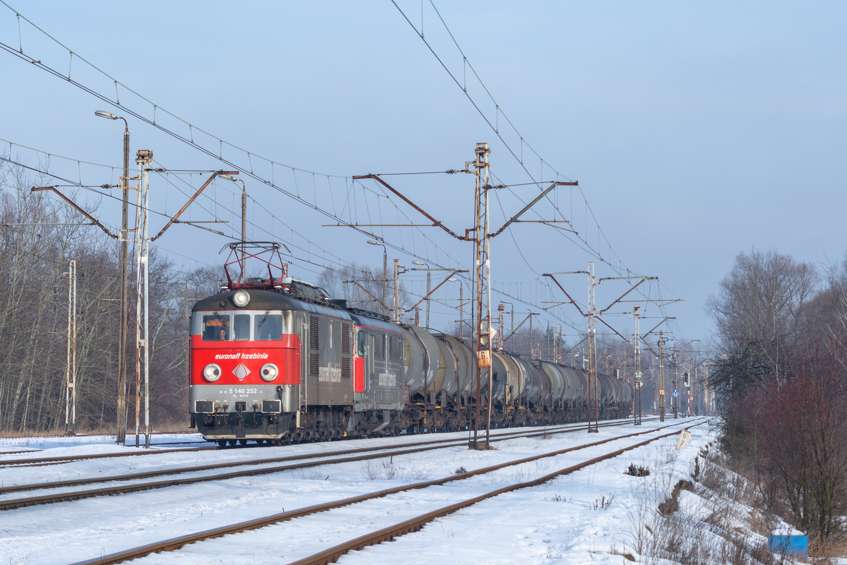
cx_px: 424
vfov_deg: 13.0
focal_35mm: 105
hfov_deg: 19.5
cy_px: 282
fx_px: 2470
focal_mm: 70
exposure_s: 1/400
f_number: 8
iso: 160
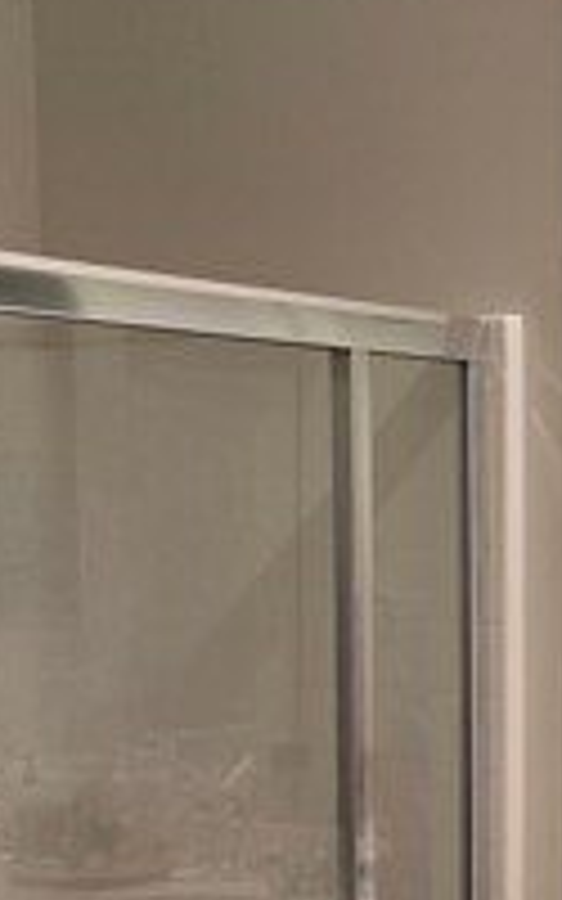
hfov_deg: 16.4
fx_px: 1911
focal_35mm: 78
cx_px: 544
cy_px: 724
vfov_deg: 26.0
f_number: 1.7
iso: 125
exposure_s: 1/120
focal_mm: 6.3
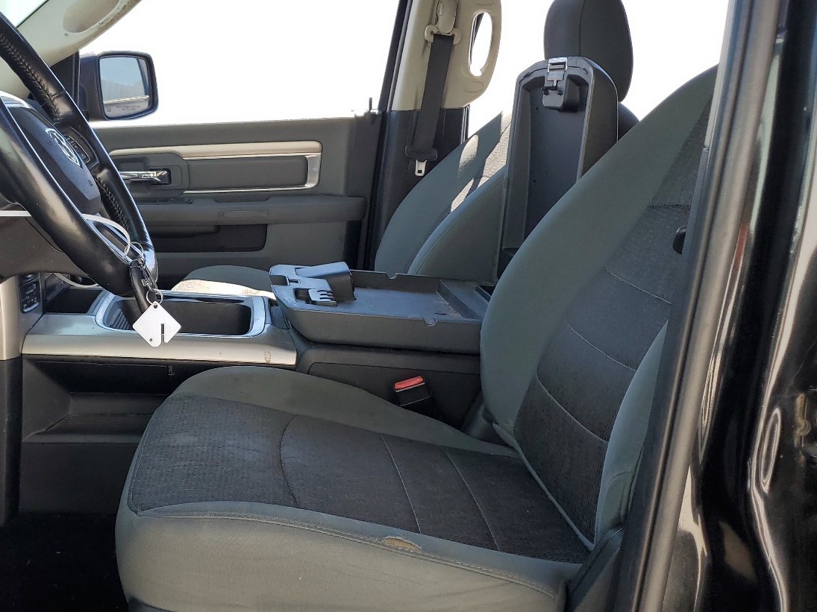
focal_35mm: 38
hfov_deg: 47.5
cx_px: 222
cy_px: 328
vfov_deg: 37.7
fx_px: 897
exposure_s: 1/500
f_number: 1.5
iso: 50
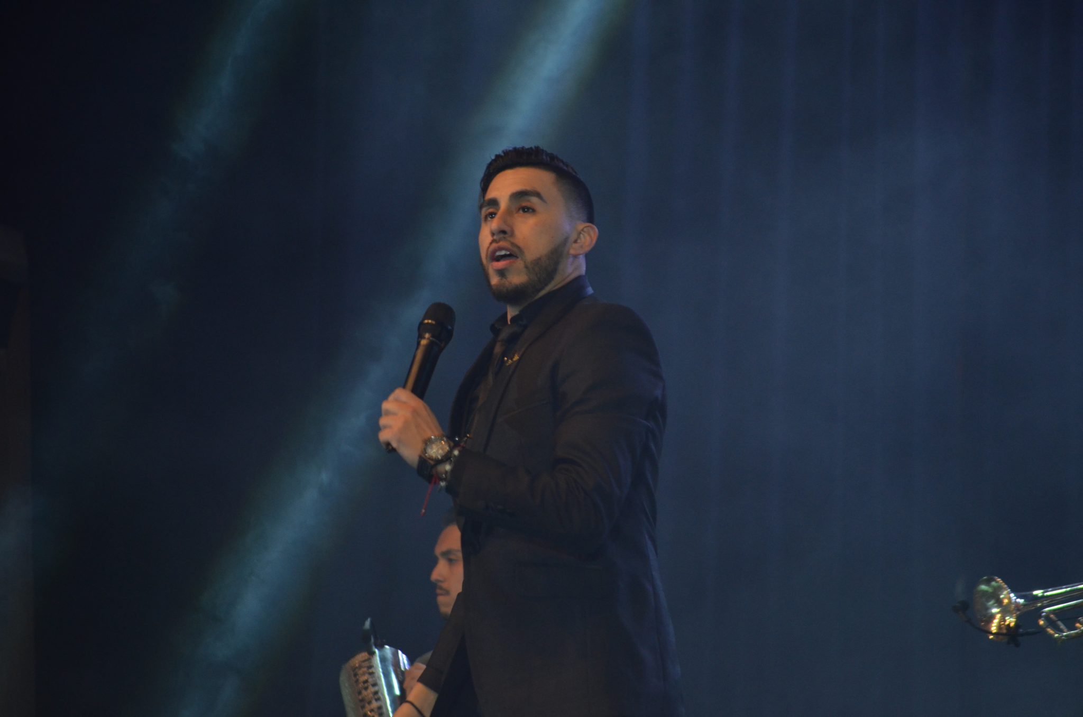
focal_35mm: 180
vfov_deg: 7.6
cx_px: 542
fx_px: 5403
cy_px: 358
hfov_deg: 11.4
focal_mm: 120
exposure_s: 1/160
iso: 1000
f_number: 4.8
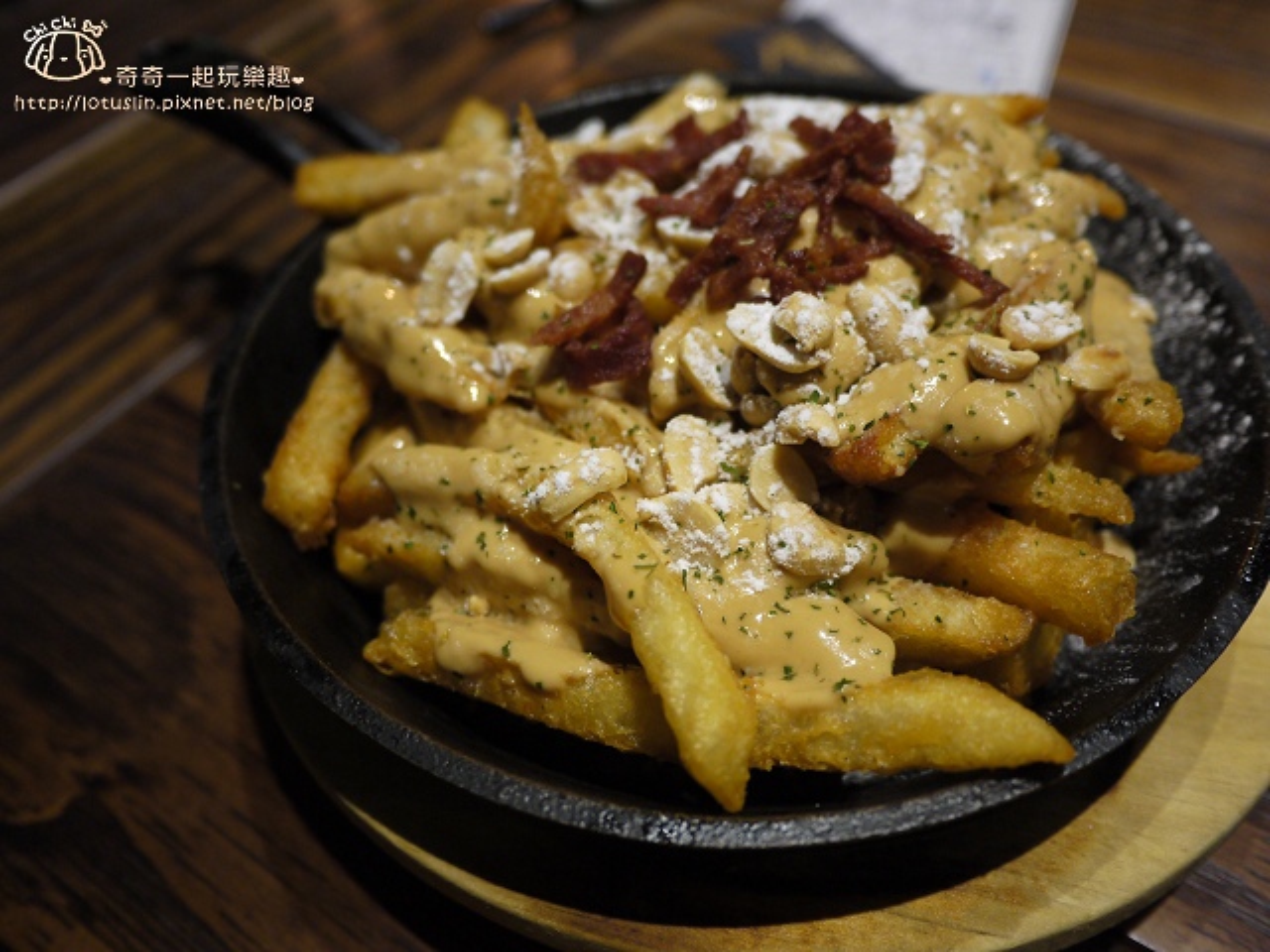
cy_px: 476
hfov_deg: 63.4
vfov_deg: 49.7
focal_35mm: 28
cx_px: 635
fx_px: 1027
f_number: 2.5
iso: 400
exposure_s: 1/40
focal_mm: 14
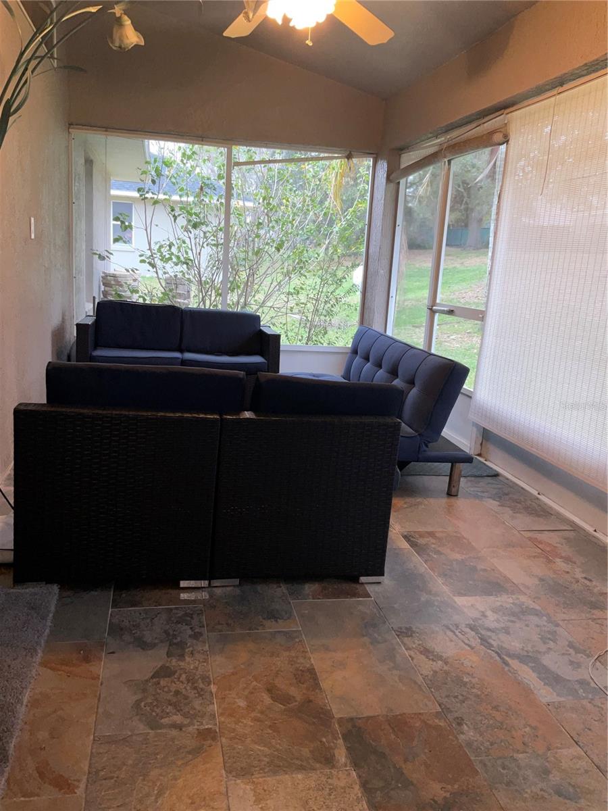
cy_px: 406
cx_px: 304
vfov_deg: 61.7
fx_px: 679
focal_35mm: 29
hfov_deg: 48.2
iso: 25
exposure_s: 1/60
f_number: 1.8
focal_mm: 3
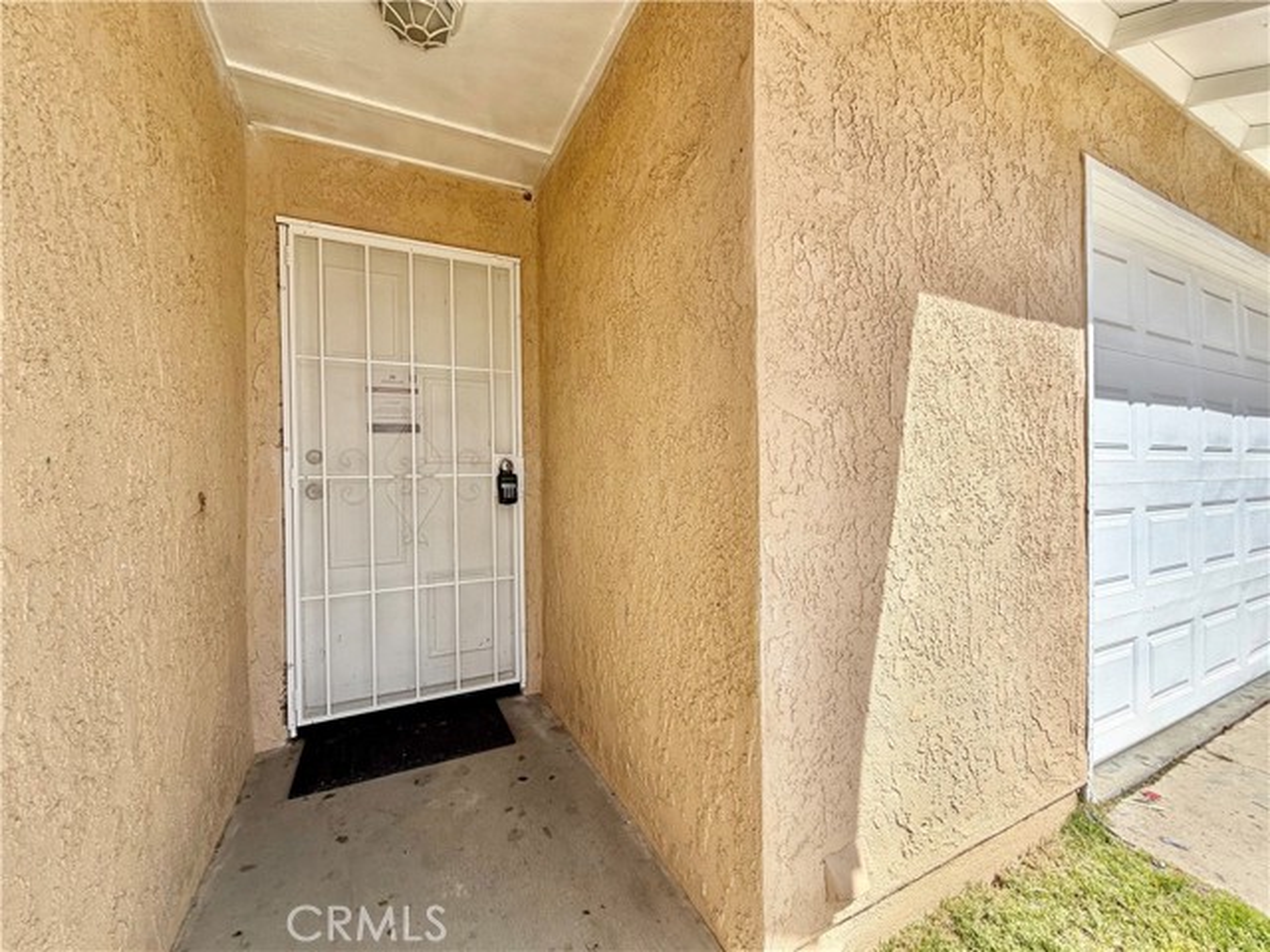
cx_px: 635
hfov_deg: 102.1
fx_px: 514
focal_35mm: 14
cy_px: 476
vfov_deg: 85.7
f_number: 2.2
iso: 20
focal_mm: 2.22
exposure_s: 1/770
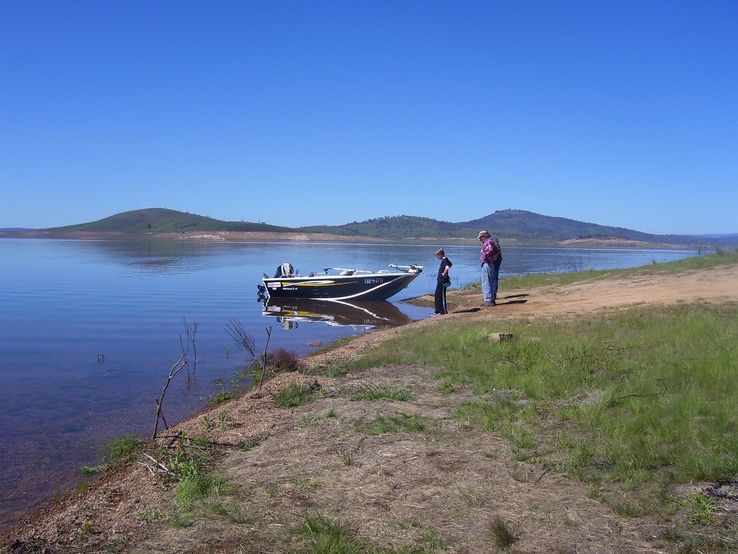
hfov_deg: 54.0
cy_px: 277
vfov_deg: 41.8
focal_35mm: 34
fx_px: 725
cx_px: 369
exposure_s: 1/750
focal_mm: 5.6
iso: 80
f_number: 4.8
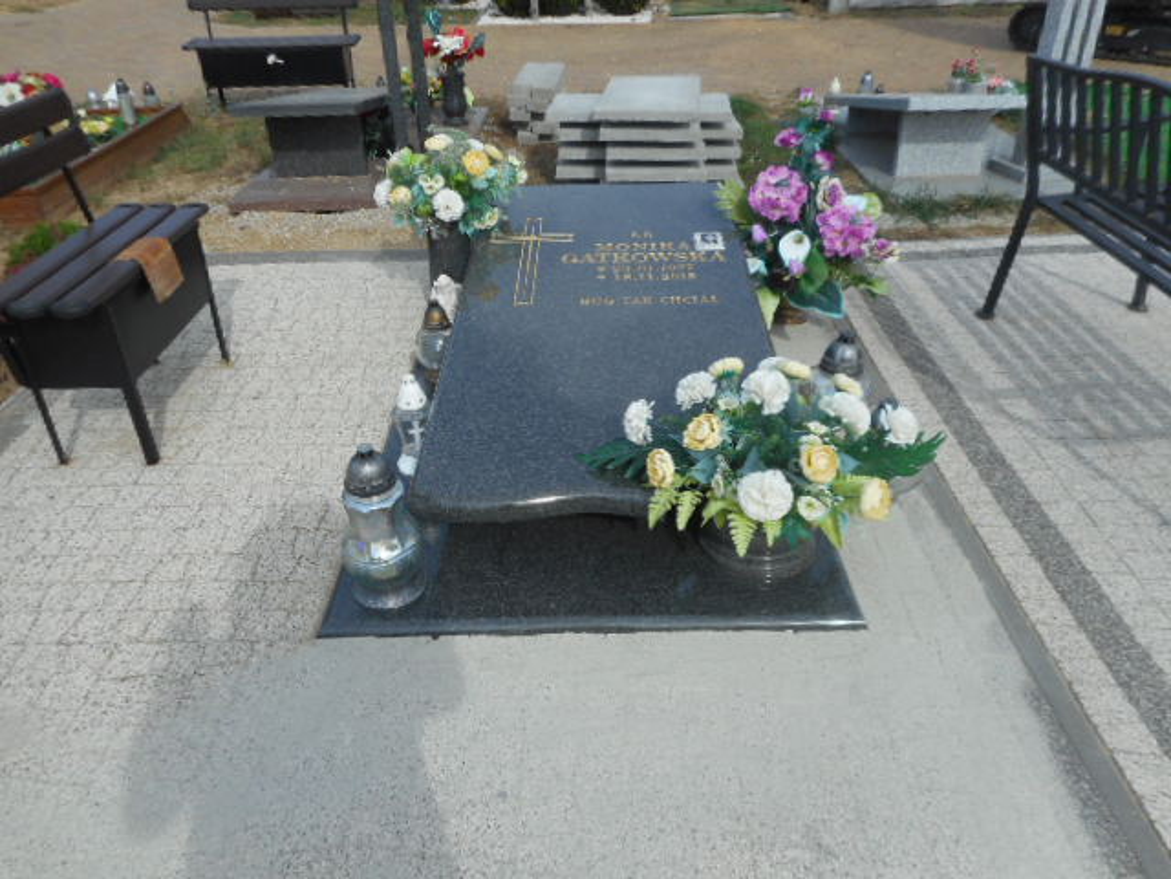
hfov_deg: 69.4
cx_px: 586
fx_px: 846
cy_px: 440
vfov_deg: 54.9
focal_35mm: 25
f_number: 3.7
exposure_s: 1/800
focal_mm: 4.5
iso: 80
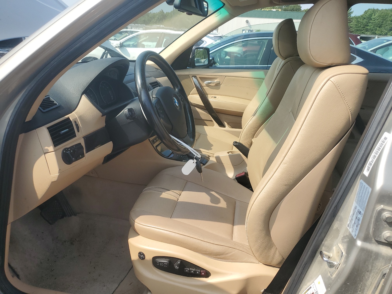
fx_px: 294
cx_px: 196
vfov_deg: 53.1
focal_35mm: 26
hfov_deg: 67.3
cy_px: 147
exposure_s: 1/1667
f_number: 1.5
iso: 50
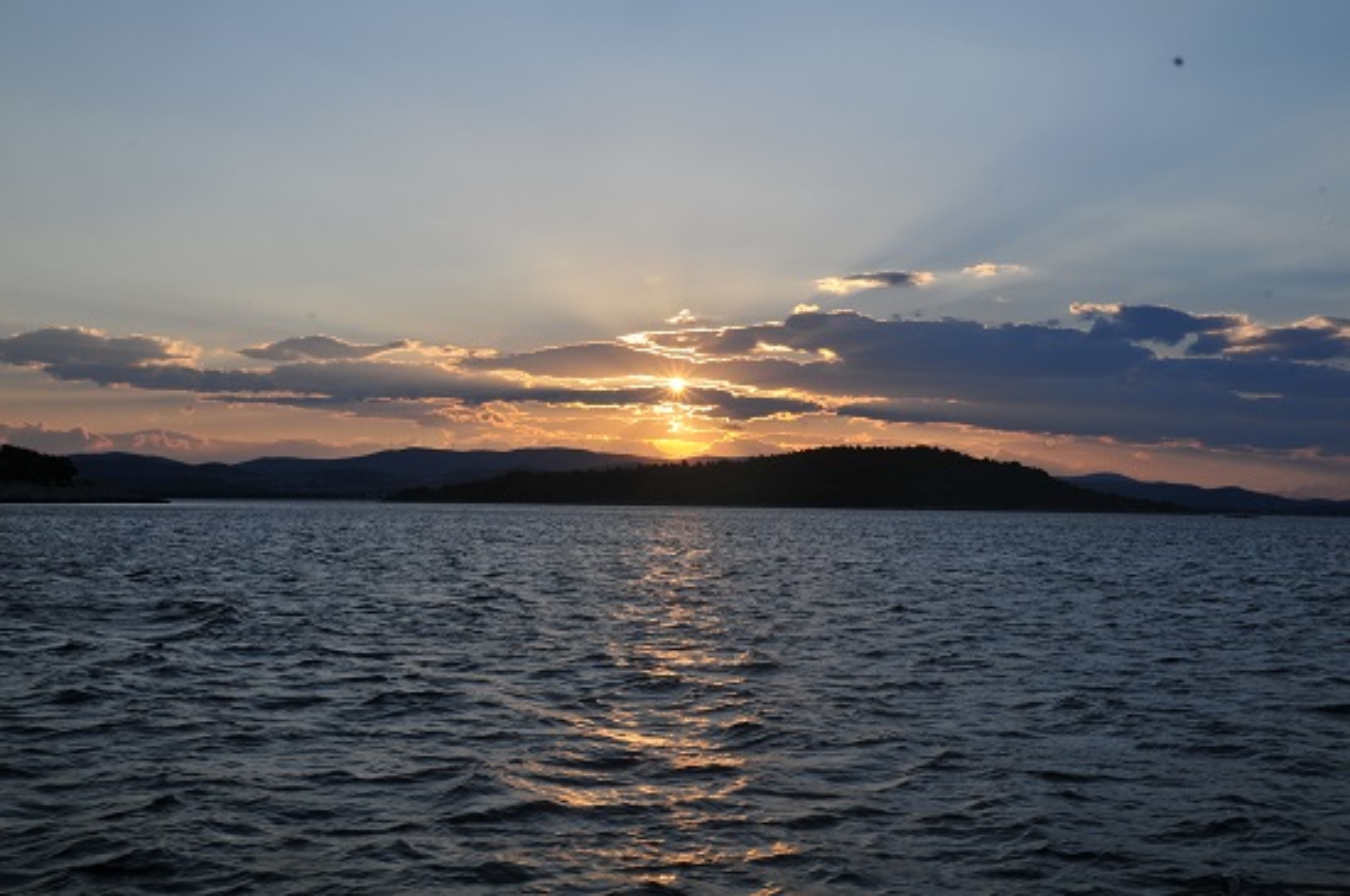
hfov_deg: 43.7
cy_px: 448
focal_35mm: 45
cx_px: 675
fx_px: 1685
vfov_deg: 29.8
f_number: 22
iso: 200
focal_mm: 30
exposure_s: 1/125
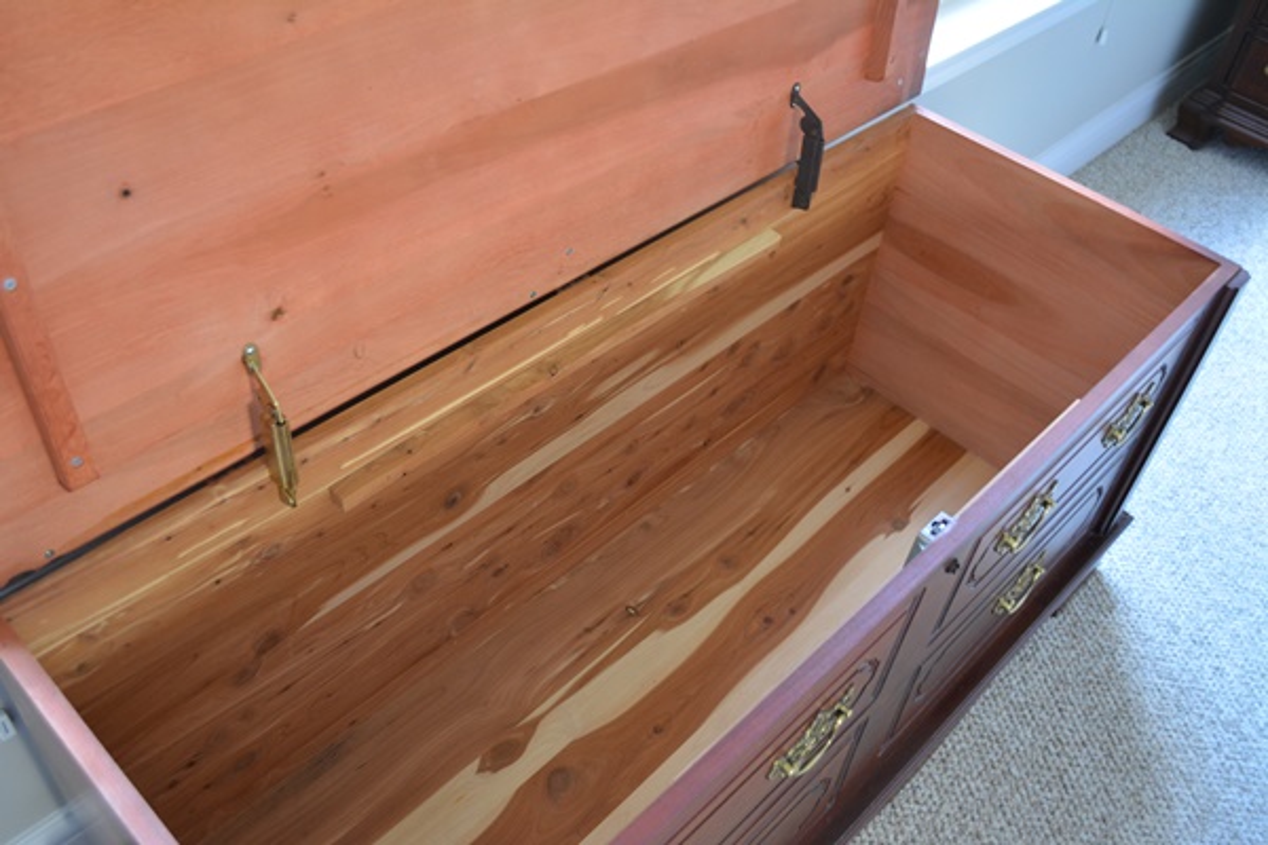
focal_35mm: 33
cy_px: 422
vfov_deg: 40.0
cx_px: 634
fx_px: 1162
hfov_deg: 57.2
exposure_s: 1/30
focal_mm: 22
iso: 1000
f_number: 3.8
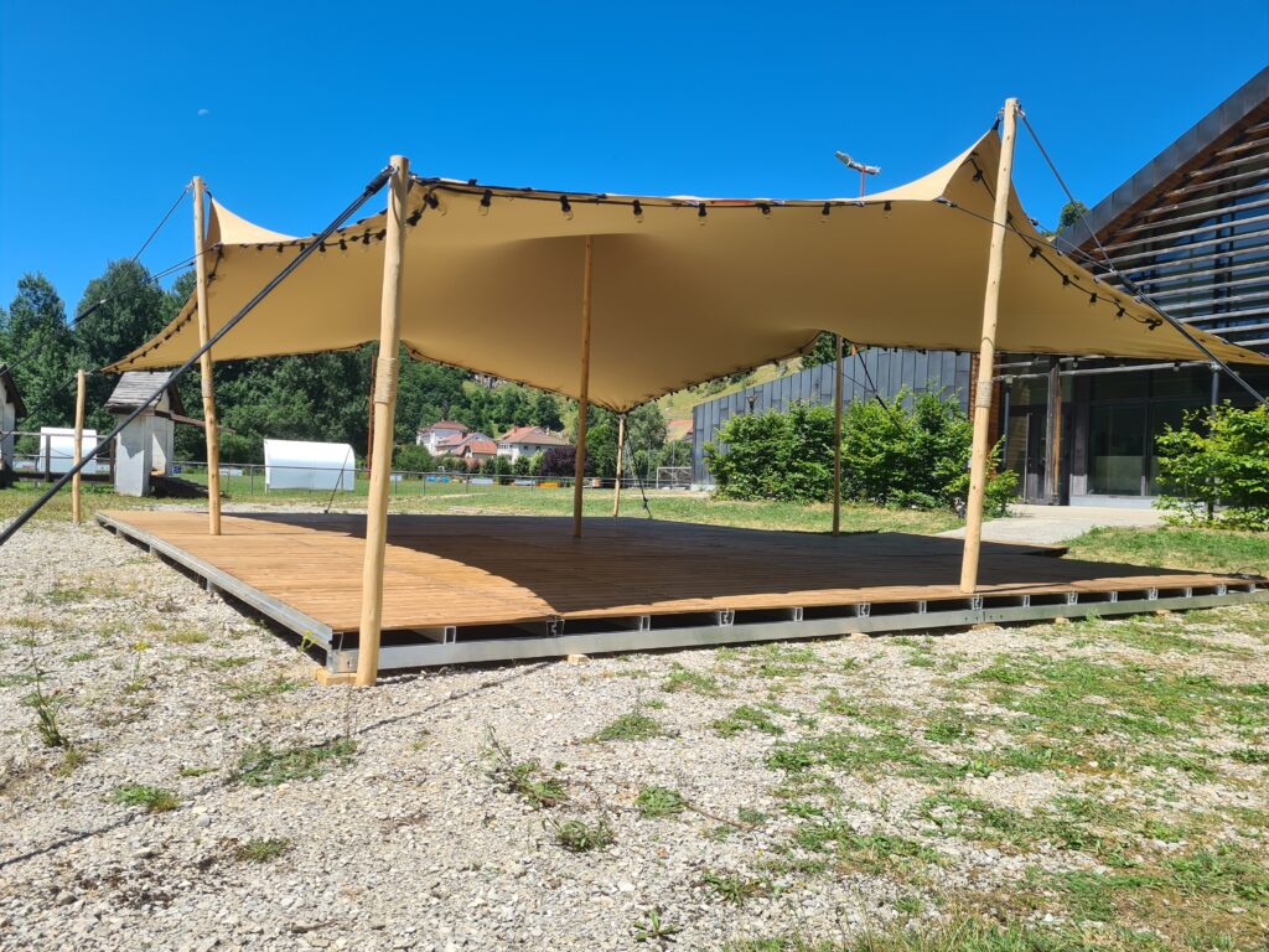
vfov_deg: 53.1
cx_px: 634
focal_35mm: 26
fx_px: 953
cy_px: 476
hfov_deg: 67.3
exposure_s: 1/1968
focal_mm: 5.4
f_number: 1.8
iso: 50
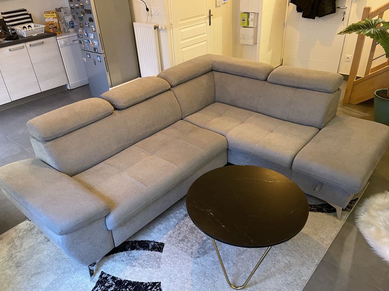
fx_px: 292
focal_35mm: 26
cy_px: 150
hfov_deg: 67.3
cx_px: 192
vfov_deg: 53.0
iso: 500
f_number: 1.6
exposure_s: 1/33
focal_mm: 5.1
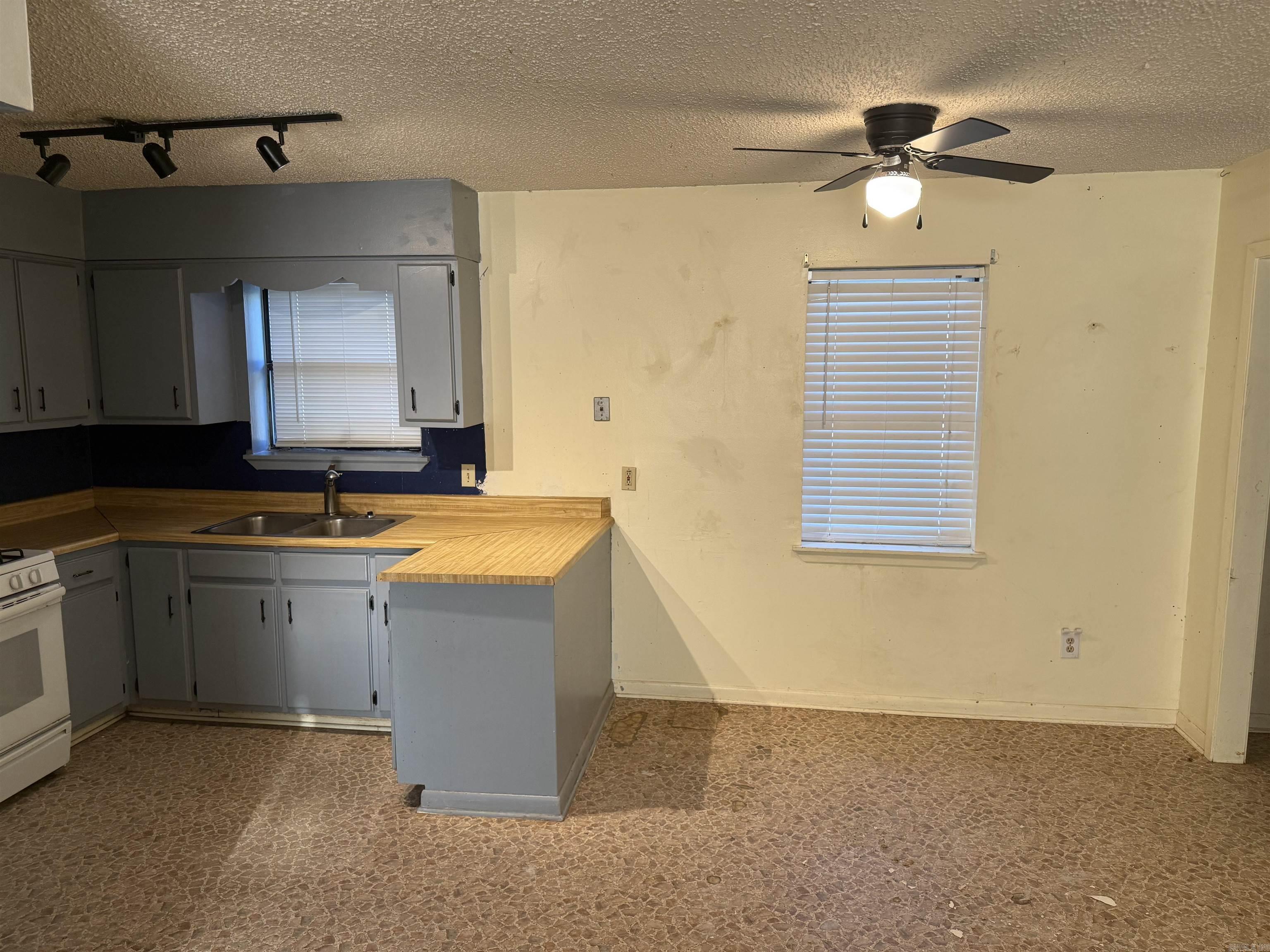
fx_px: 881
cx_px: 635
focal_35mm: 24
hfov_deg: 71.6
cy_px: 476
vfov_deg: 56.8
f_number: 1.78
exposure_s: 1/120
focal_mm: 6.76
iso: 200
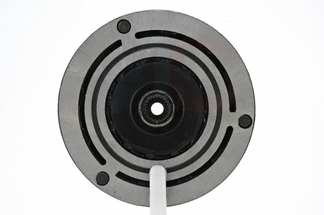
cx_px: 164
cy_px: 108
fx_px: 1097
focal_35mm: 122
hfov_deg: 16.8
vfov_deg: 11.2
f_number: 25
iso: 1600
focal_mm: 80
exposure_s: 1/15
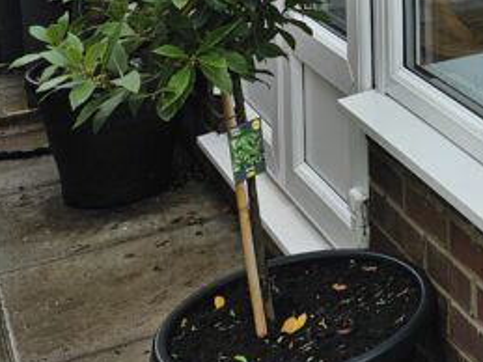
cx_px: 738
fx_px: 1269
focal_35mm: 91
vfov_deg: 14.1
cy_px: -313
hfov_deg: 18.8
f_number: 1.7
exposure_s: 1/492
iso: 16
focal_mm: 6.3
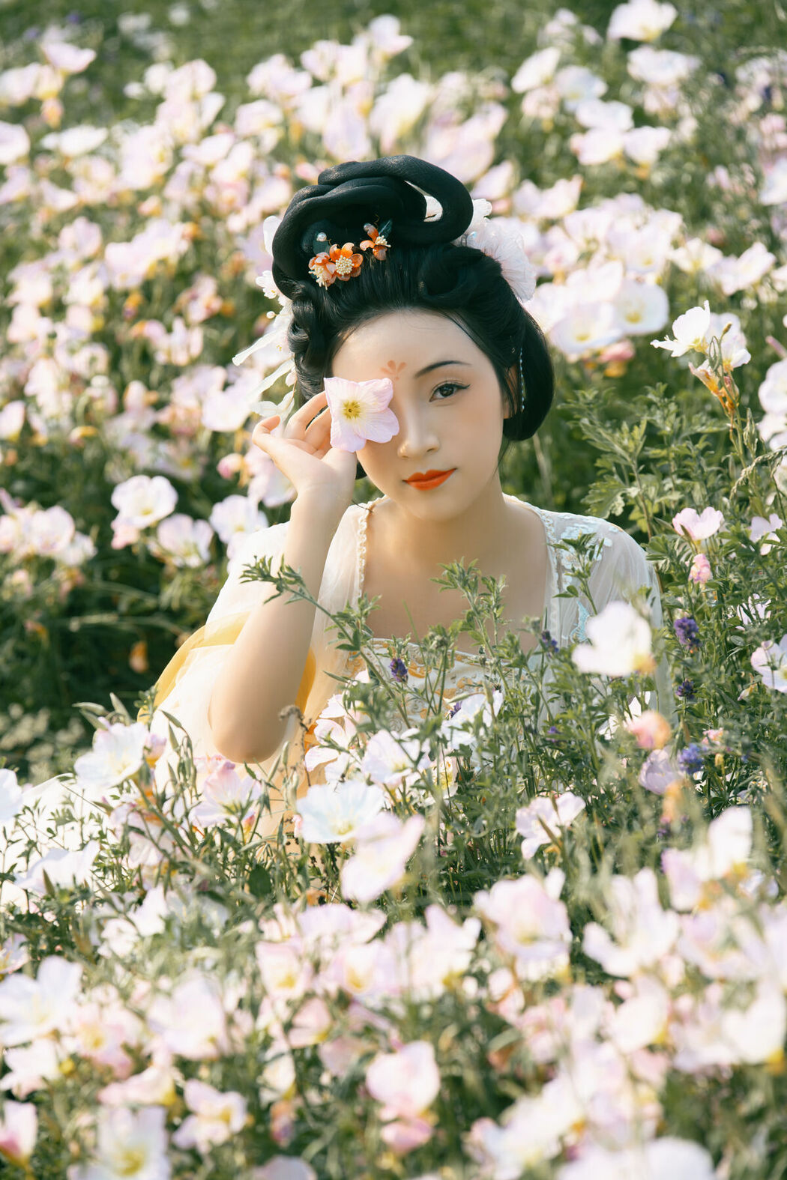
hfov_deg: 6.9
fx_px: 6558
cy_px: 590
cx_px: 394
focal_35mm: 200
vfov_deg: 10.3
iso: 200
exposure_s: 1/500
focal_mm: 200
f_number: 5.6
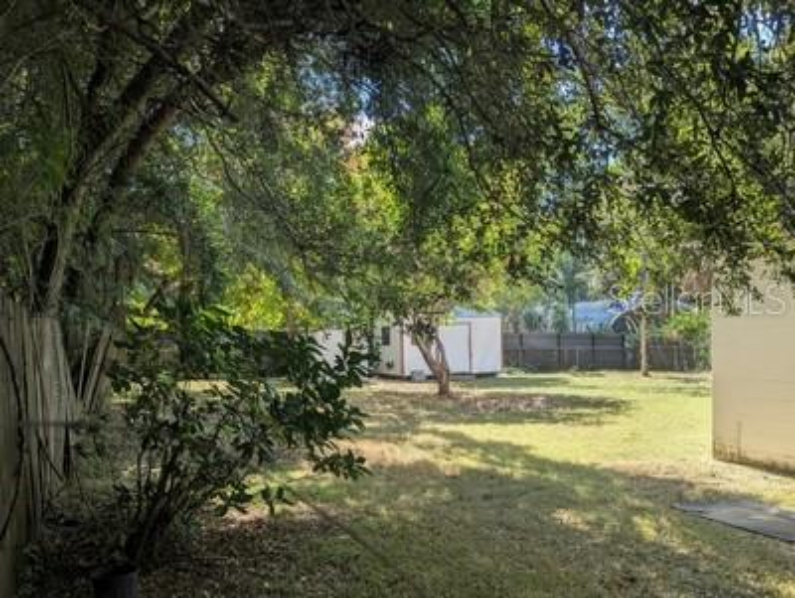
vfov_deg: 56.9
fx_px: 552
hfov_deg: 71.5
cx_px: 398
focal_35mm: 24
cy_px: 299
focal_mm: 6.81
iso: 45
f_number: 1.85
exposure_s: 1/524
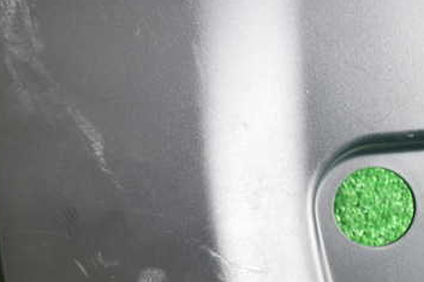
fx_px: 624
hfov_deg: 37.1
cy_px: 170
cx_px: 138
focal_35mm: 53
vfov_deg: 25.4
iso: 200
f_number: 2.3
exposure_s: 1/40
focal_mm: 5.4
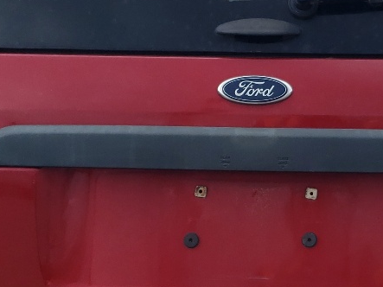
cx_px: 271
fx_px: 1040
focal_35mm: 94
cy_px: 125
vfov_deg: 15.7
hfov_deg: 20.8
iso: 50
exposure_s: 1/714
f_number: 1.5
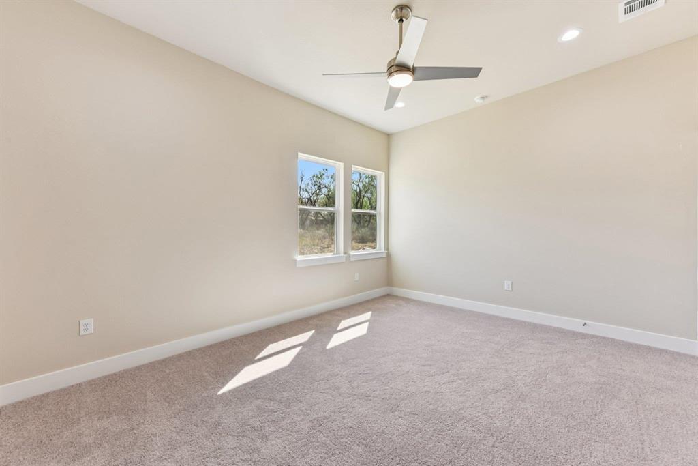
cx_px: 349
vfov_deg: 81.2
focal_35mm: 14
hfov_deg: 104.2
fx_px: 271
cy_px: 233
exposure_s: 1/15
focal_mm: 14
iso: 100
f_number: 8
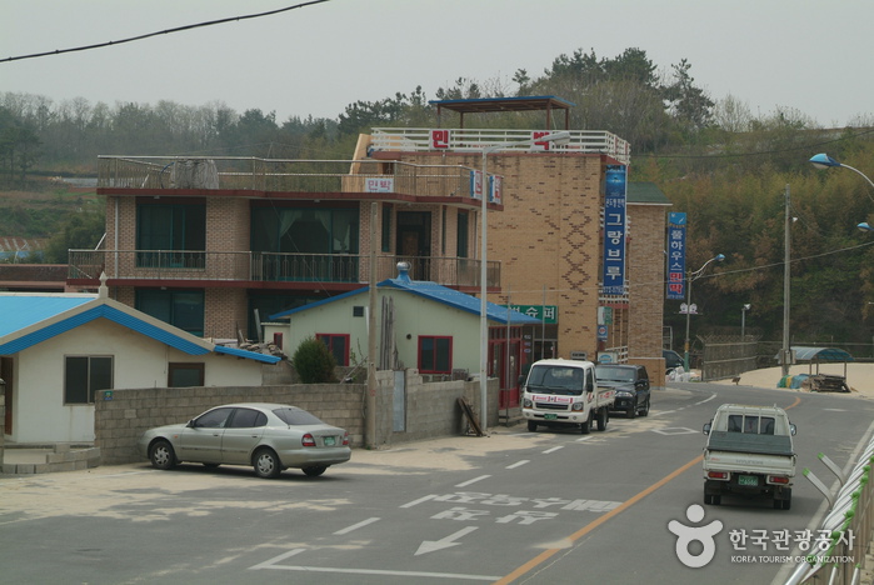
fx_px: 2406
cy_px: 292
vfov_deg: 13.9
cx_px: 437
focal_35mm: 99
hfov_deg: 20.6
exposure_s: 1/250
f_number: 8
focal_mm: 66
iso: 200
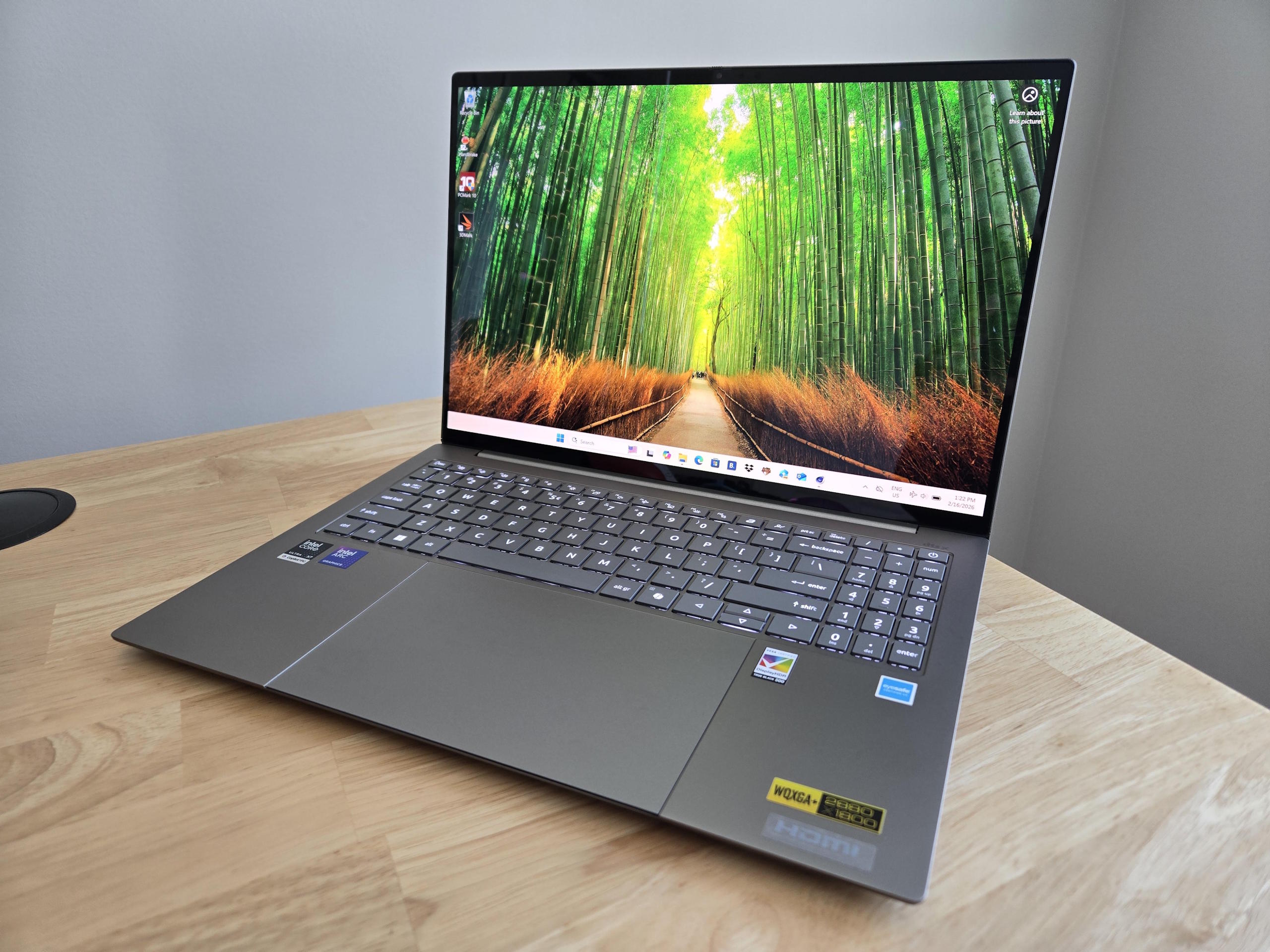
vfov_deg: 58.9
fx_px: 844
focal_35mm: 23
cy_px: 476
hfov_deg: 73.9
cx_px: 635
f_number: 1.8
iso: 64
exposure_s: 1/60
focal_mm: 5.4
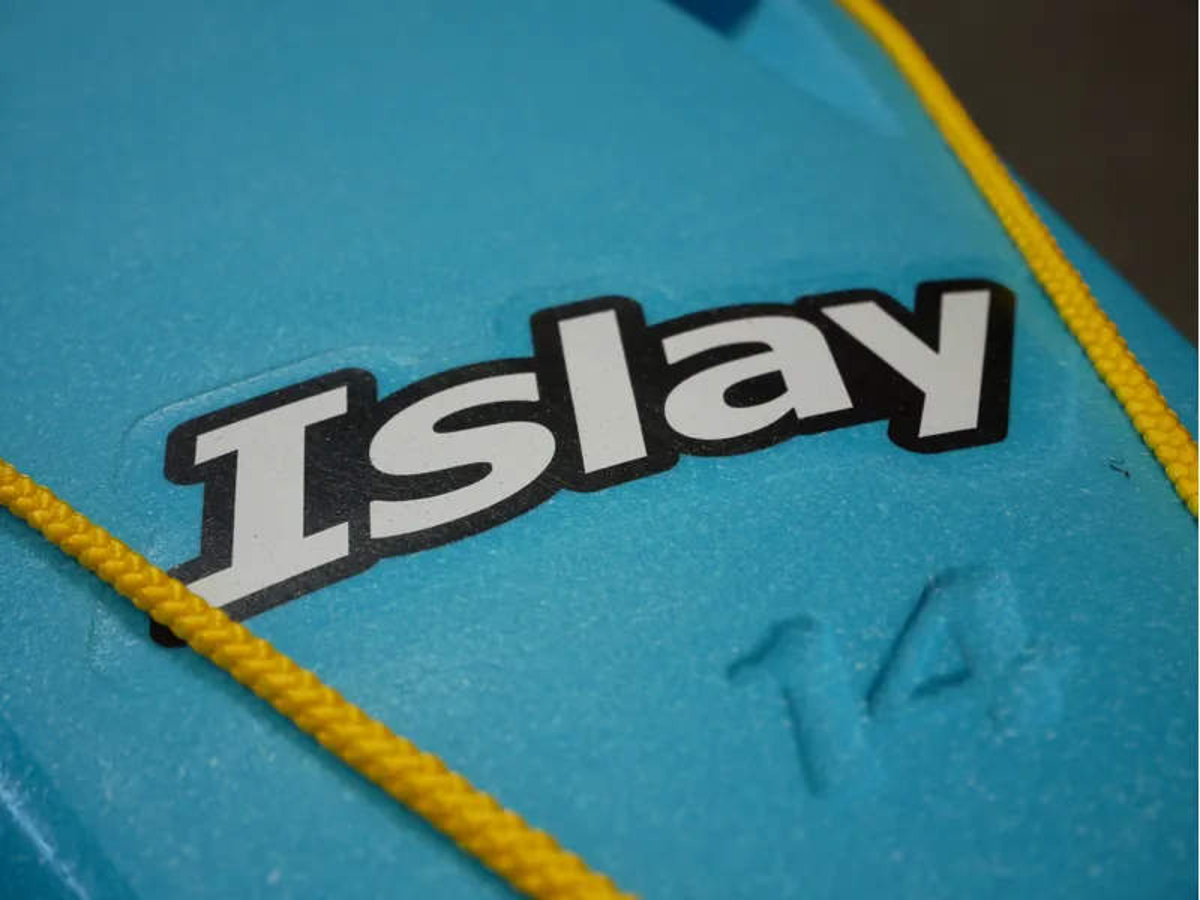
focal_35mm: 56
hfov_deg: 34.3
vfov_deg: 26.1
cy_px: 450
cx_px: 600
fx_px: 1941
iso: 320
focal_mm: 28
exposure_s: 1/60
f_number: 5.4
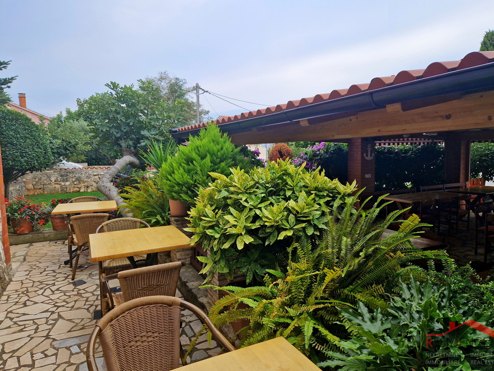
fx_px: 343
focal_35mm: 24
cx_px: 256
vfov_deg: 56.8
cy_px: 181
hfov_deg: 71.6
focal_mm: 5.4
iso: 50
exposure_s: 1/396
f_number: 1.8
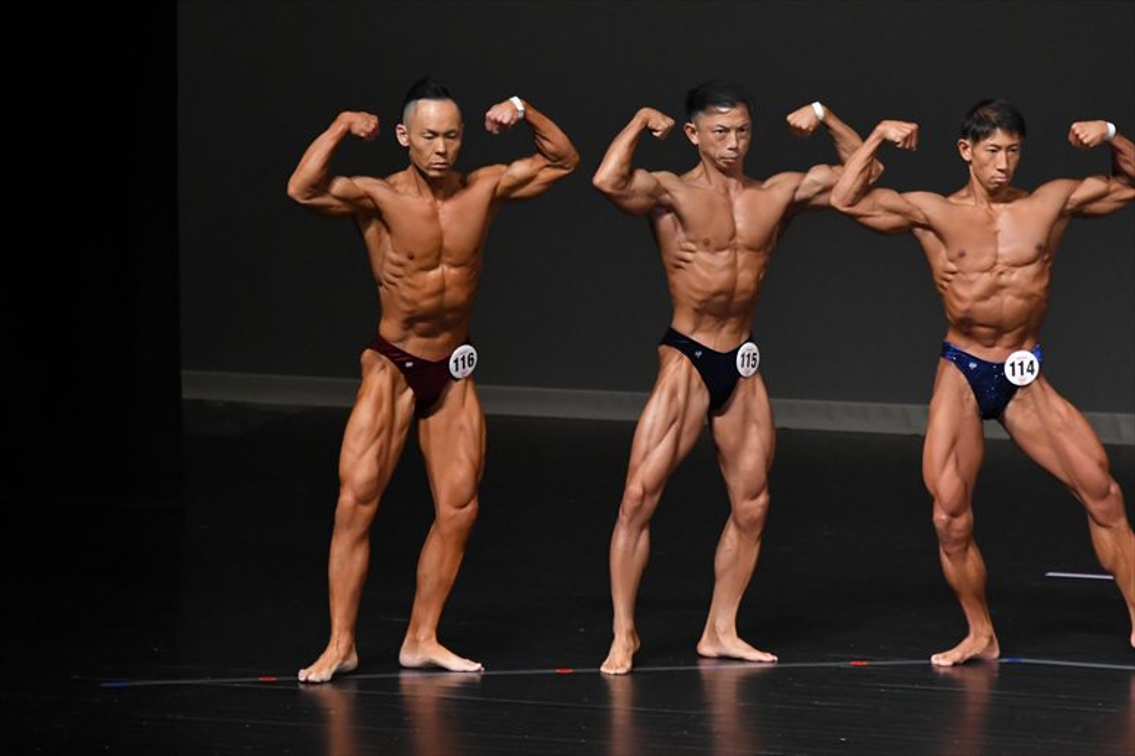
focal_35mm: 315
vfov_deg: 4.4
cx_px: 568
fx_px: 9927
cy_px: 378
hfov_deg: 6.5
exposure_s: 1/400
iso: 4000
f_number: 5.6
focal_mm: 210
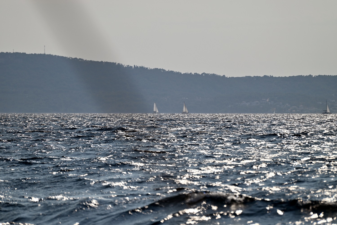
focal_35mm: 300
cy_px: 112
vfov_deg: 4.6
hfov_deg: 6.9
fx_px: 2809
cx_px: 168
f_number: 5.6
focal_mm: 300
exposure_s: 1/6400
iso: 250
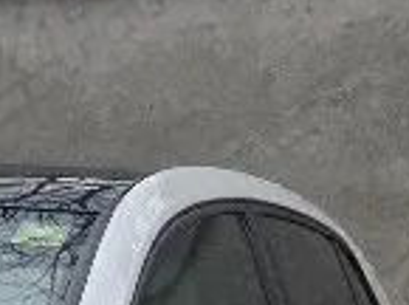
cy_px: 870
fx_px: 1874
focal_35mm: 159
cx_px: -601
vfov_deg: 8.1
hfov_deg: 10.5
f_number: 1.7
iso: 64
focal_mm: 6.3
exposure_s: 1/370
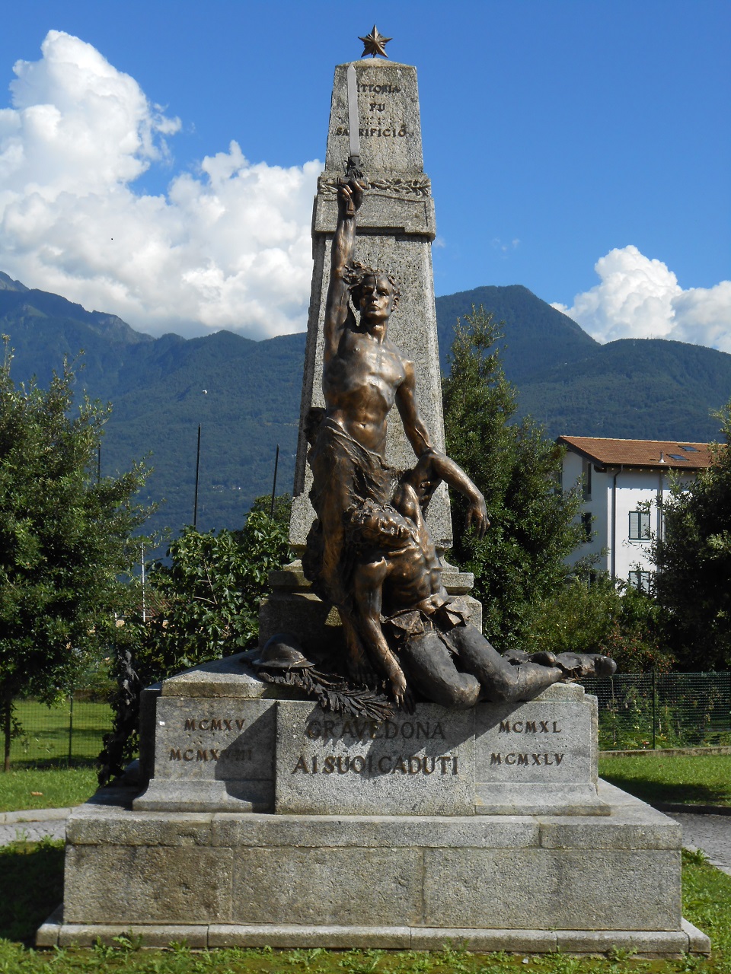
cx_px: 366
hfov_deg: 26.1
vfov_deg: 34.3
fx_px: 1577
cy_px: 487
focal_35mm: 56
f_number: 5.2
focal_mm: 10
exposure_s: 1/640
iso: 80
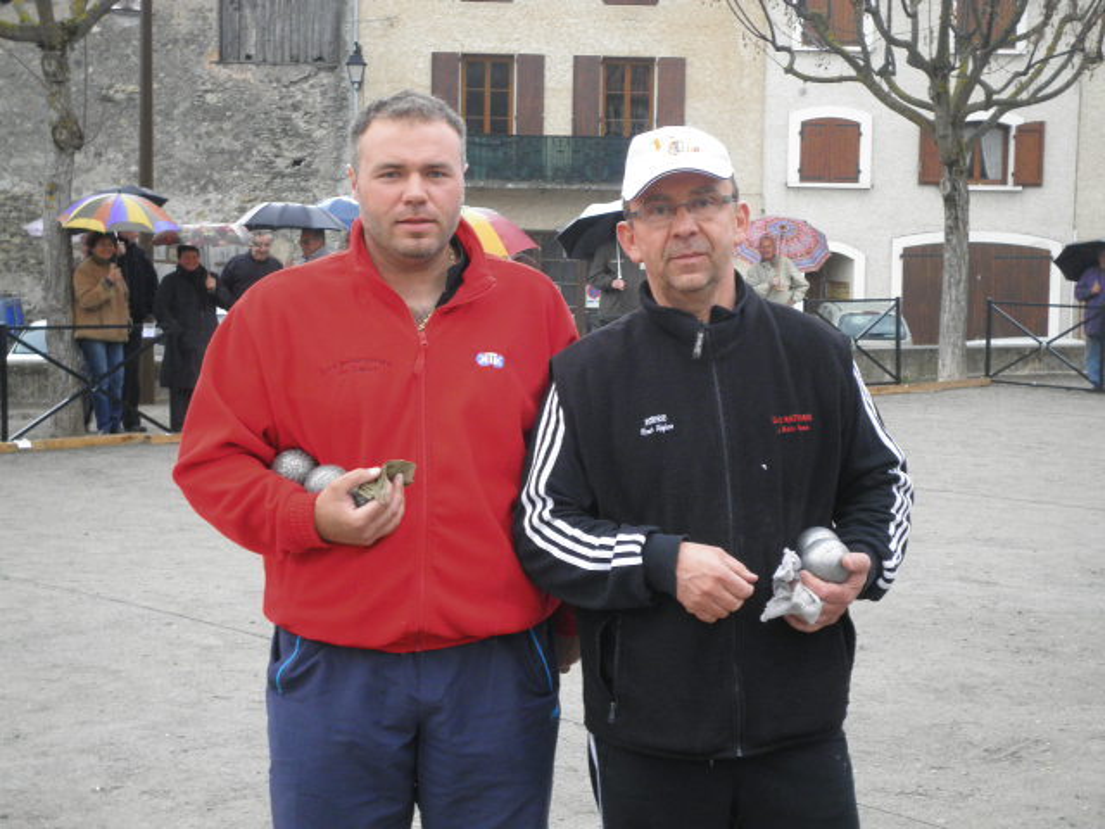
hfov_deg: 29.8
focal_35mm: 65
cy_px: 414
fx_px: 2075
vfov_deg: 22.6
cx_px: 552
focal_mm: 11.7
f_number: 5.3
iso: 160
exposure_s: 1/40
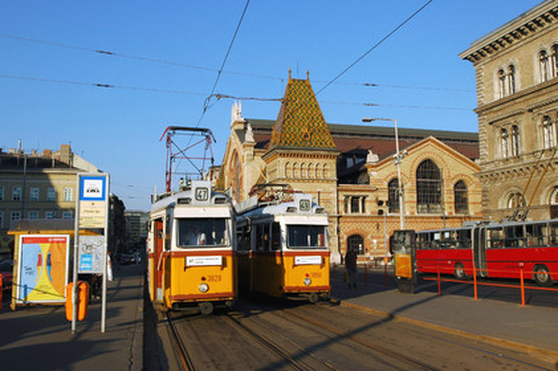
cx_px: 279
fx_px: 511
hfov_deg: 57.3
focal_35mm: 33
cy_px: 186
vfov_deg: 39.9
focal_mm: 22
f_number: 9
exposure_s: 1/320
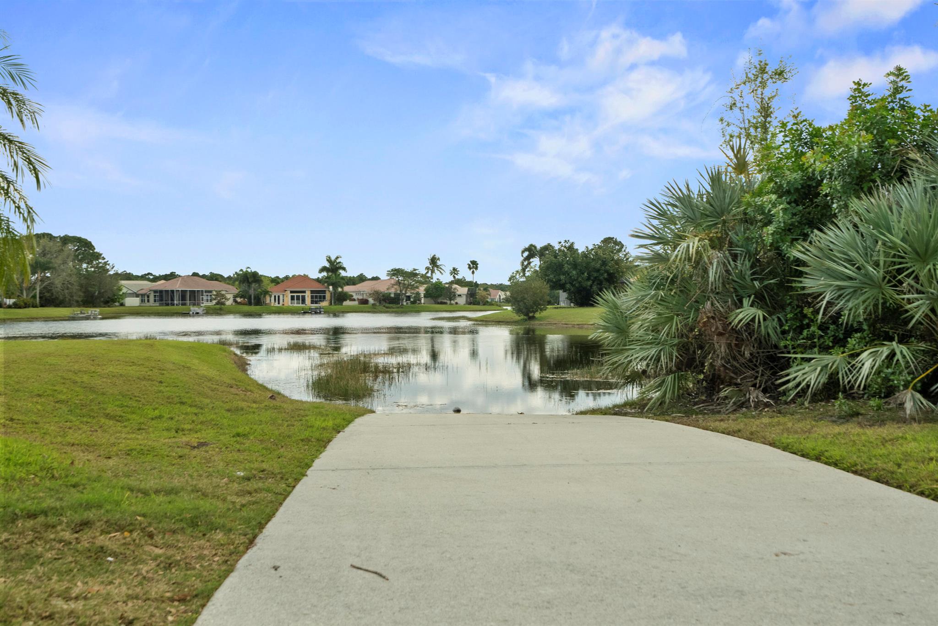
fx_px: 912
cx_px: 469
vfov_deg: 37.9
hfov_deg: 54.4
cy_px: 313
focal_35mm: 35
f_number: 8
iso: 2000
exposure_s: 1/500
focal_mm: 35
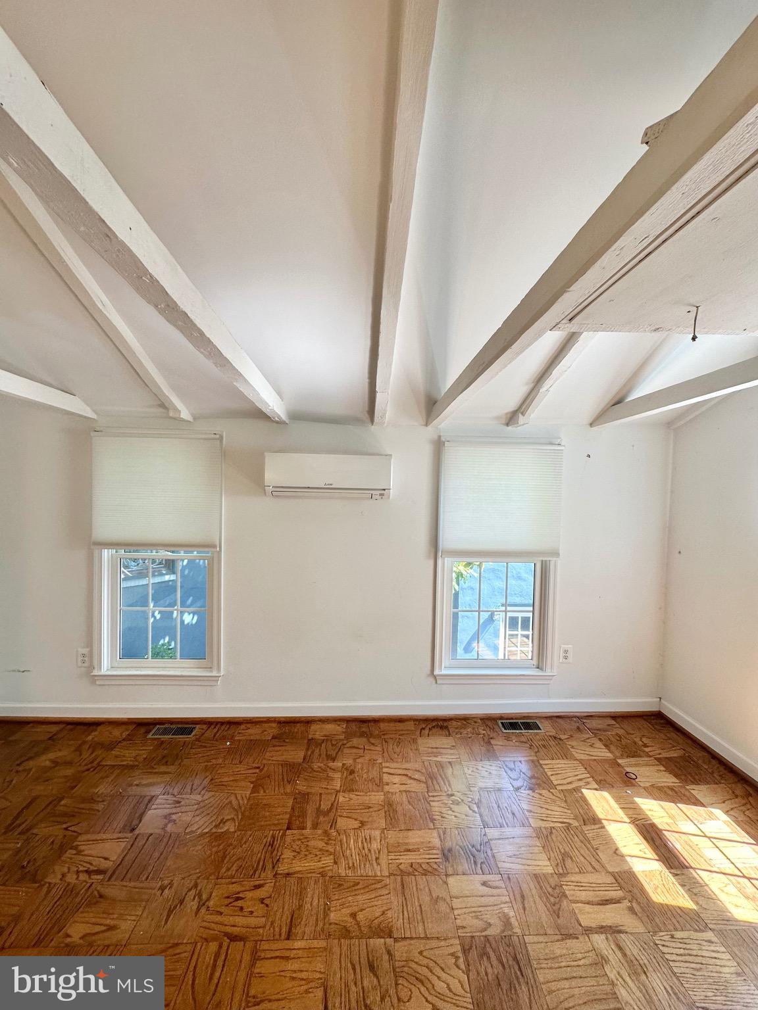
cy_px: 505
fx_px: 409
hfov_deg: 85.7
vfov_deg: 102.1
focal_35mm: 14
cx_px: 379
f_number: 2.2
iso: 100
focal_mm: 2.22
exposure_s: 1/120
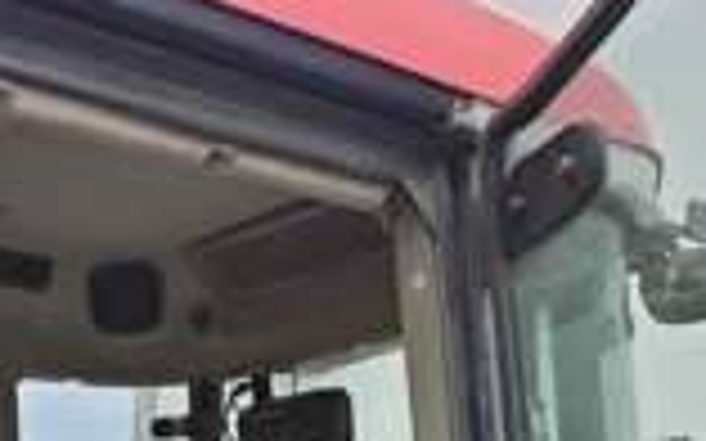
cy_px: 864
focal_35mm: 62
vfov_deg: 16.4
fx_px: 1193
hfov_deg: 31.6
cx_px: 85
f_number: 1.7
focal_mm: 6.3
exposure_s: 1/180
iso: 20
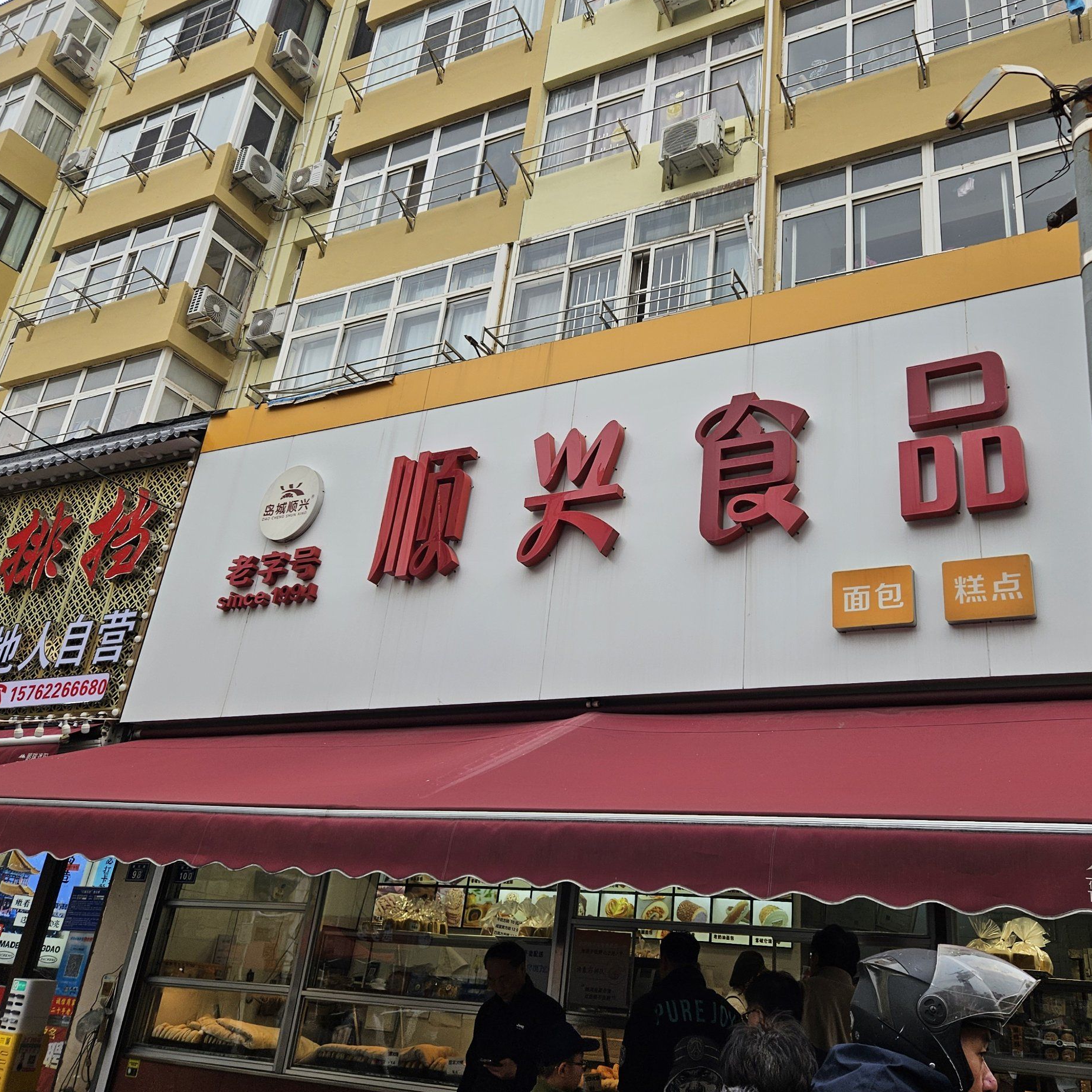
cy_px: 498
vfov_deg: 54.0
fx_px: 1071
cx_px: 637
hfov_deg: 53.8
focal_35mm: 30
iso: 25
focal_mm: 5.4
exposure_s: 1/435
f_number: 1.8
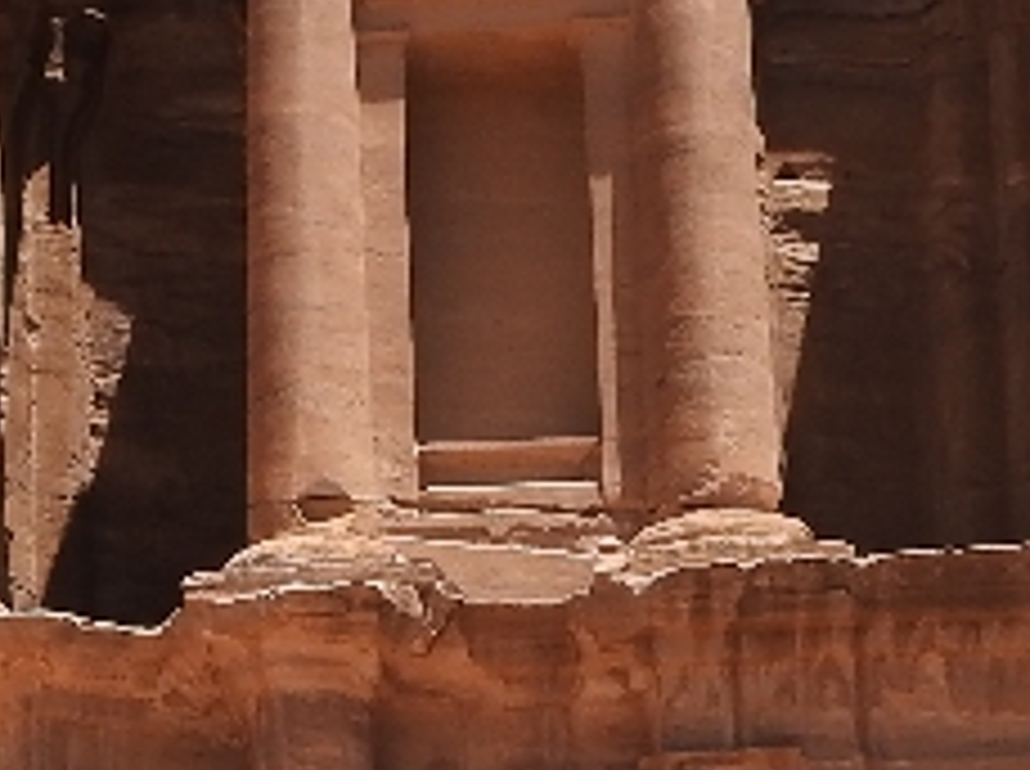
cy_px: 1013
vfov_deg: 11.4
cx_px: -31
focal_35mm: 126
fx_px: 3743
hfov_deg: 15.4
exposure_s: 1/1250
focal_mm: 4.3
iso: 100
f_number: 3.3
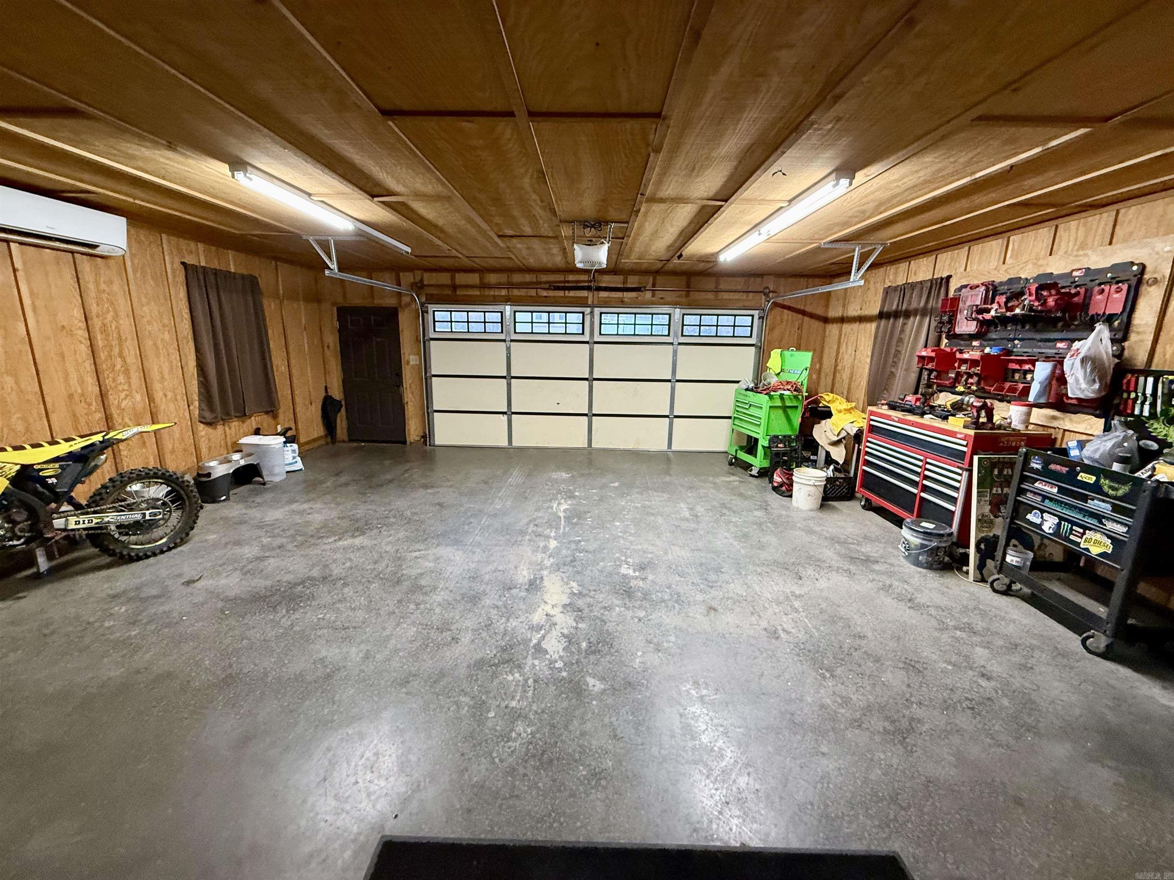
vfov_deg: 85.7
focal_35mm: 14
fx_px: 475
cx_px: 587
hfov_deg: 102.1
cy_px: 440
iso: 400
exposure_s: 1/60
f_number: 2.2
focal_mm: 2.22
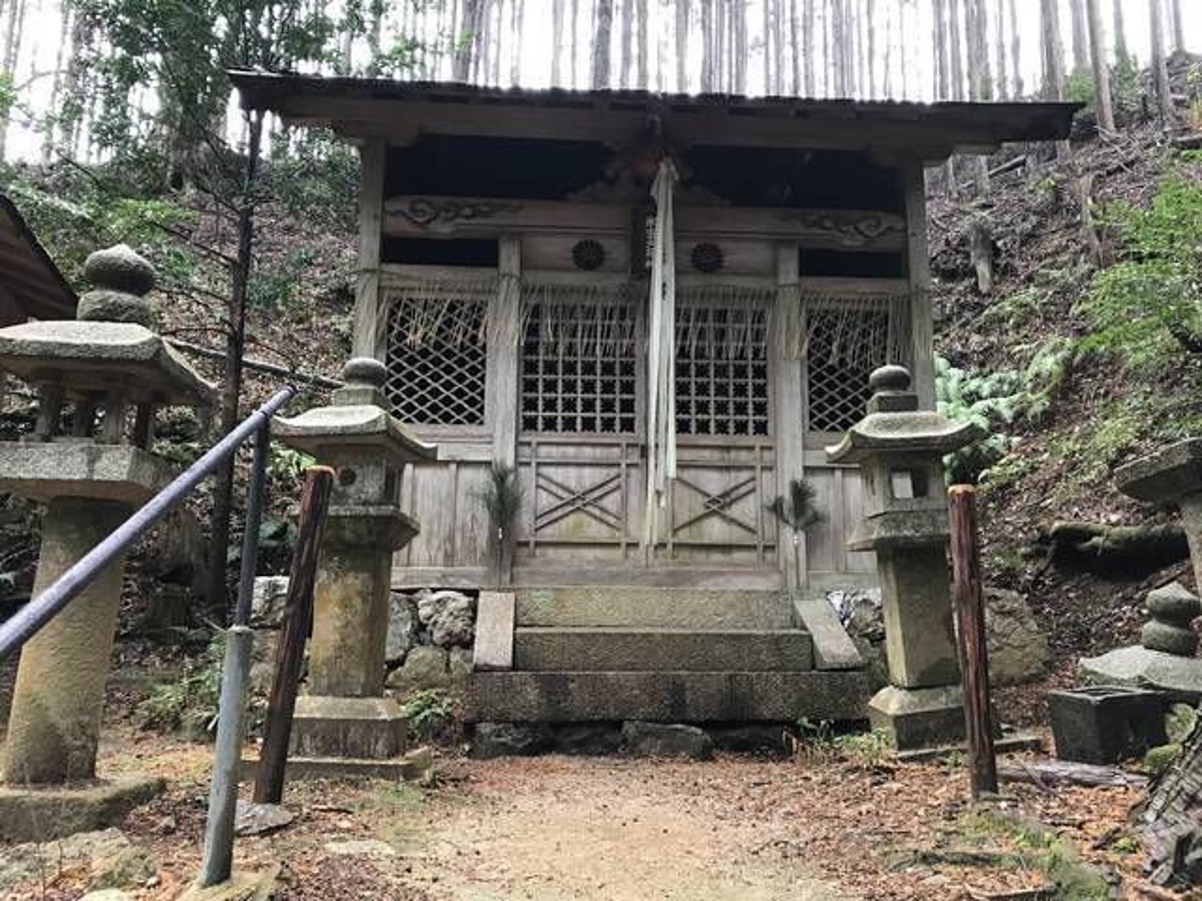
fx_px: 972
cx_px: 601
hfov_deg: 63.4
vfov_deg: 49.7
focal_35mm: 28
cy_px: 450
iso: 40
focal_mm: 3.99
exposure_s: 1/20
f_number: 1.8
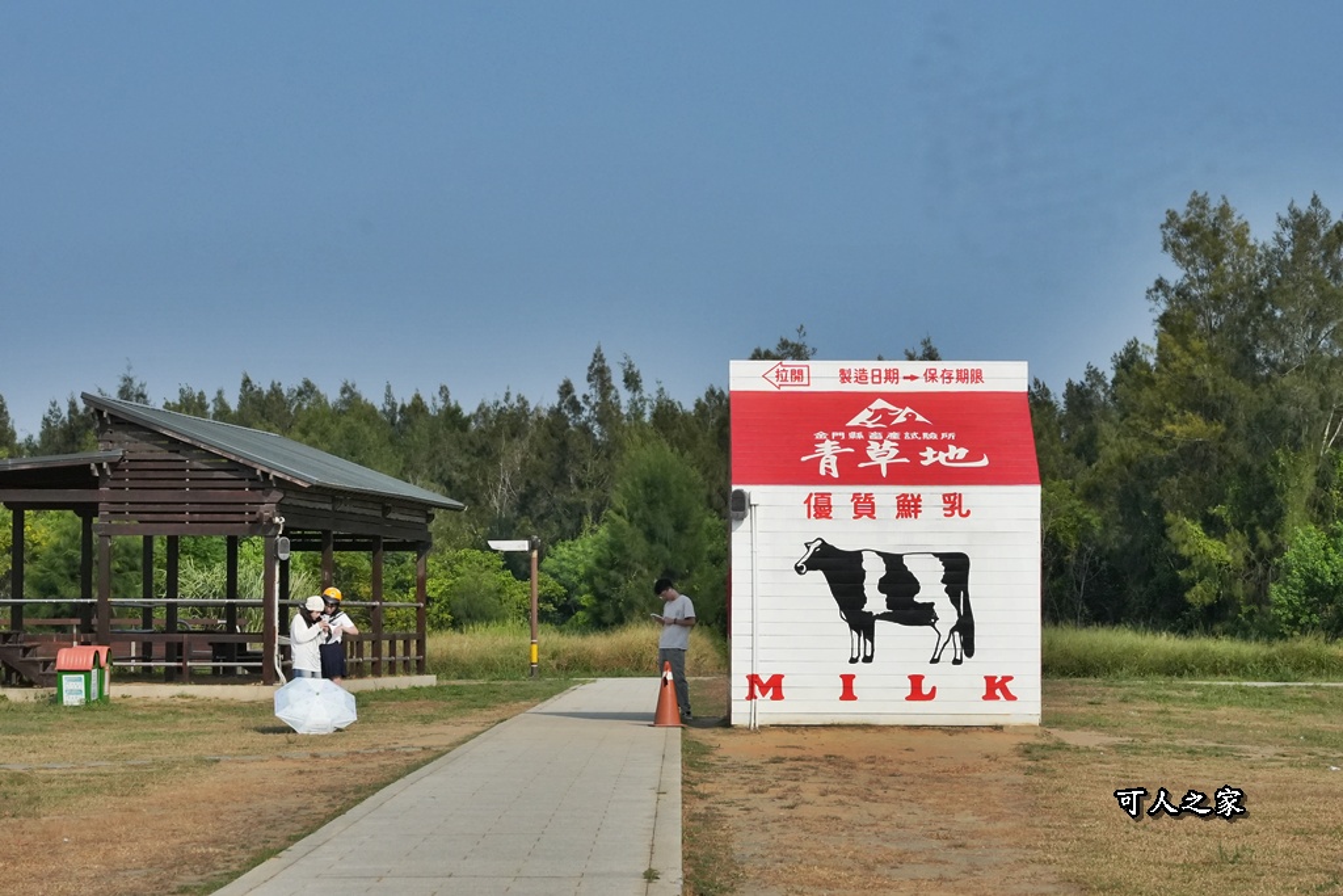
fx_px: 3917
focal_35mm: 105
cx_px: 672
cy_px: 448
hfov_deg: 19.5
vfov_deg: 13.0
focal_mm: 70
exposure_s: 1/5000
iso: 2500
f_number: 13
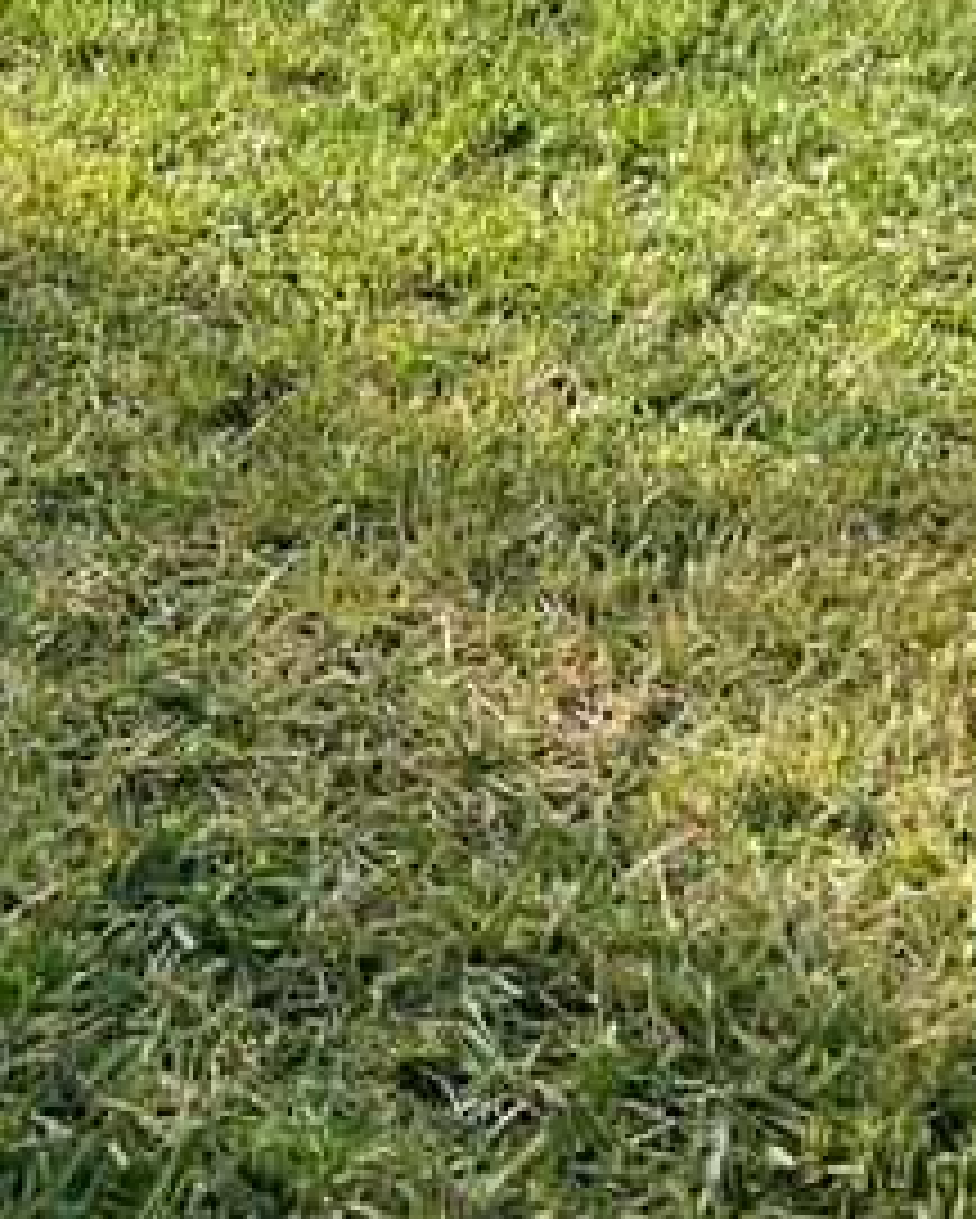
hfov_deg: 14.4
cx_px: -684
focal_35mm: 96
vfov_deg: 18.5
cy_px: -396
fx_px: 3464
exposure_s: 1/1770
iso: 32
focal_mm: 4.2
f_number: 1.6
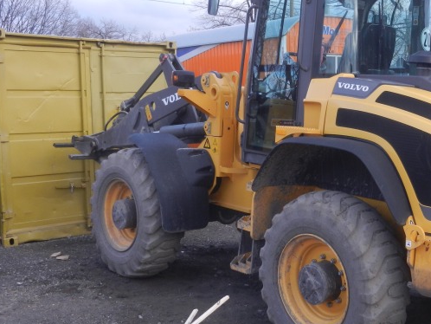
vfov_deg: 27.5
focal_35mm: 53
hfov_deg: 35.1
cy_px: 158
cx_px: 340
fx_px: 660
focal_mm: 5.9
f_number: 3.8
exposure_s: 1/125
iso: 160
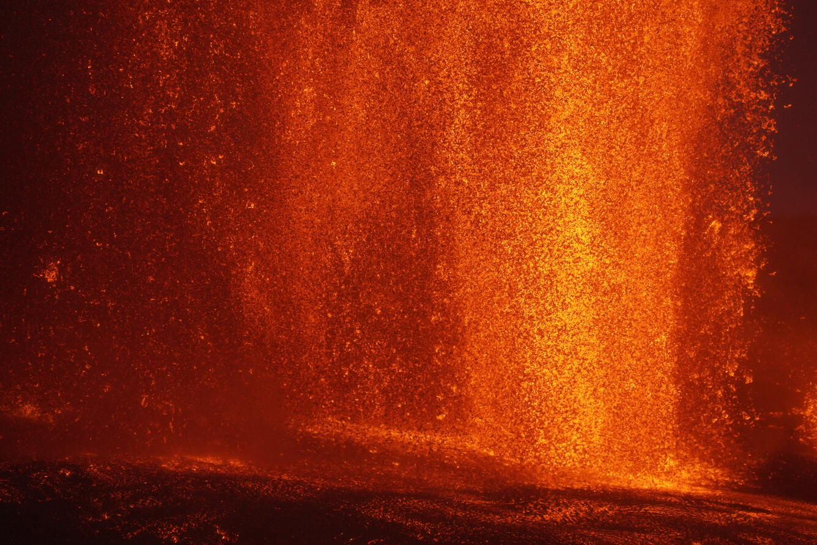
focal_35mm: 153
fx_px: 3474
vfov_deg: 9.0
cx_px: 408
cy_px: 272
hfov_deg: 13.4
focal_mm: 153
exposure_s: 1/400
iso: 1250
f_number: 5.6
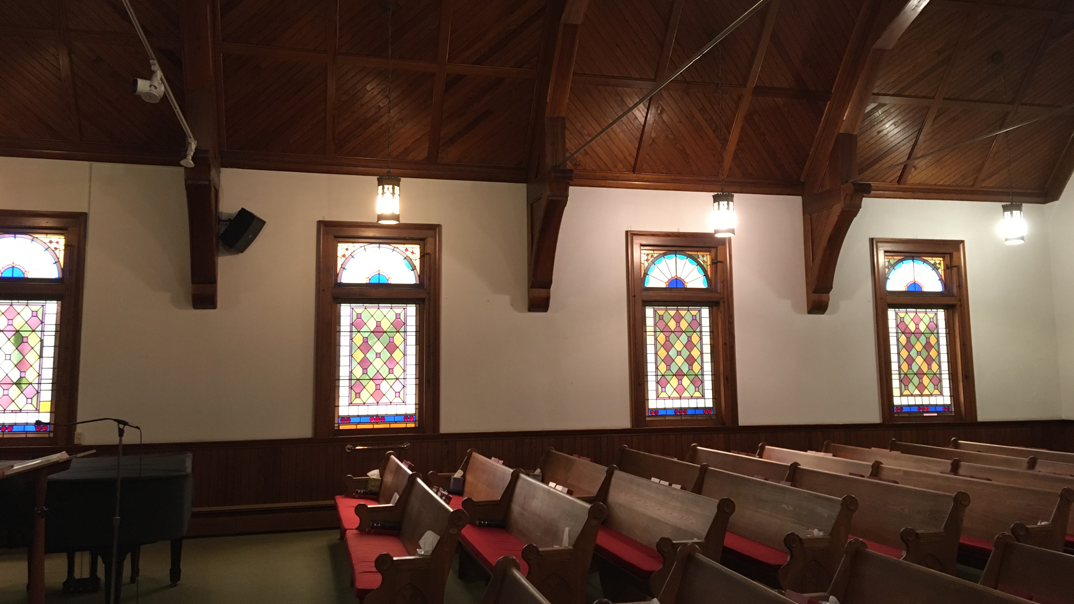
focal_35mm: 32
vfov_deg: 36.6
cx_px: 543
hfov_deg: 61.0
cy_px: 266
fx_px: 911
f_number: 2.2
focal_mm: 4.15
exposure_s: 1/24
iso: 200
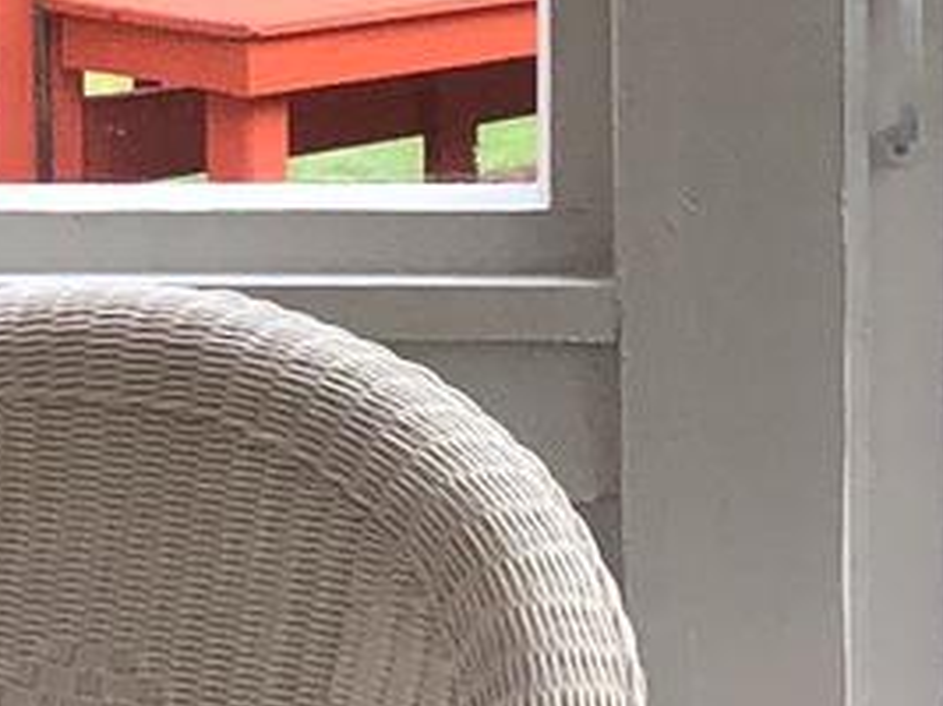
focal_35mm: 215
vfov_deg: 6.8
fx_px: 5854
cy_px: -293
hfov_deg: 8.9
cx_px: -622
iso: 20
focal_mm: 3.99
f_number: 1.8
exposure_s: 1/197
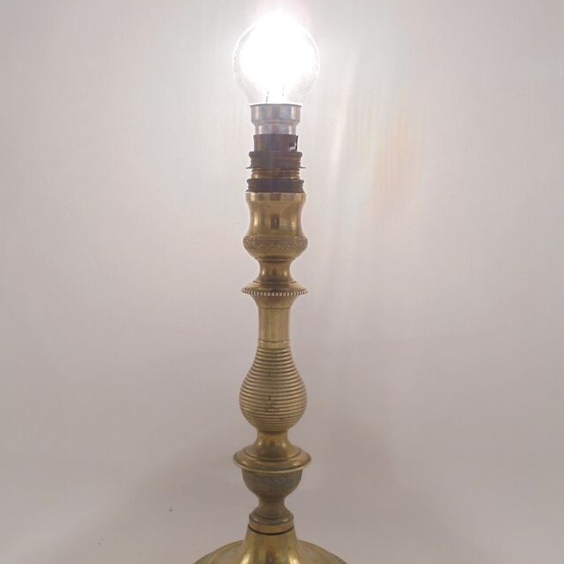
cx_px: 276
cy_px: 342
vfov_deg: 39.8
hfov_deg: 40.0
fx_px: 774
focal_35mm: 42
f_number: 4
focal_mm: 6.1
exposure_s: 1/30
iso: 160
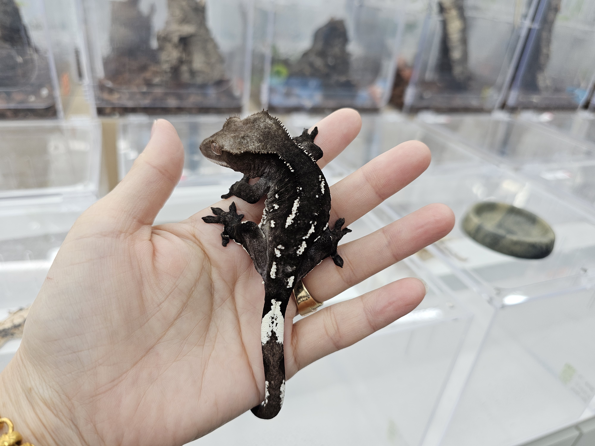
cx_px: 298
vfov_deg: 58.9
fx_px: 395
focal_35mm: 23
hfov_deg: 73.9
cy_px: 223
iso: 50
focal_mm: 6.3
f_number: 1.7
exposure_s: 1/120
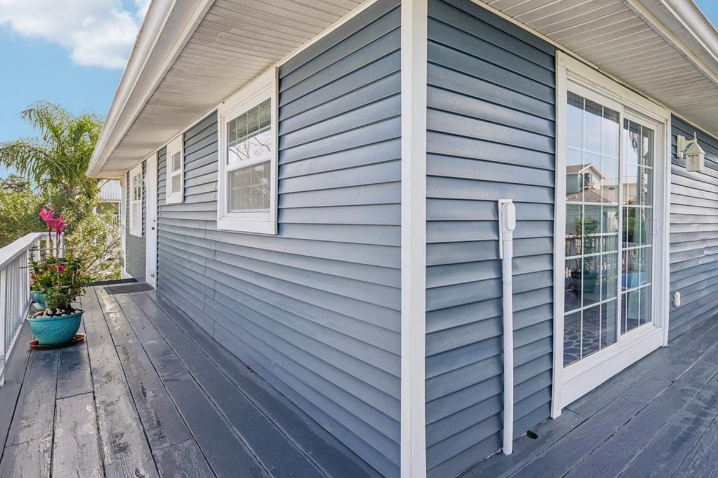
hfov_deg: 83.8
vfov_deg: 63.7
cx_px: 482
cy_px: 181
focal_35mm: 19
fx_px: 379
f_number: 8
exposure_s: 1/800
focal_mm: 14
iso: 400
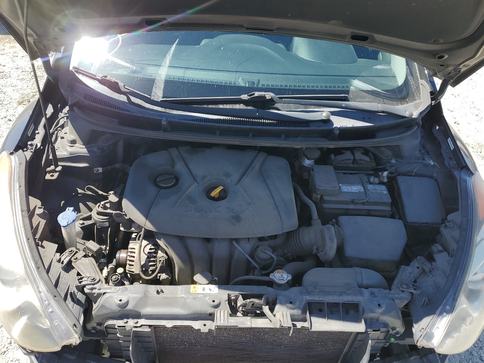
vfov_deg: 49.7
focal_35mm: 28
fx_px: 391
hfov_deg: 63.5
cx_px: 243
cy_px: 188
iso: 50
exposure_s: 1/1111
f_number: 1.5
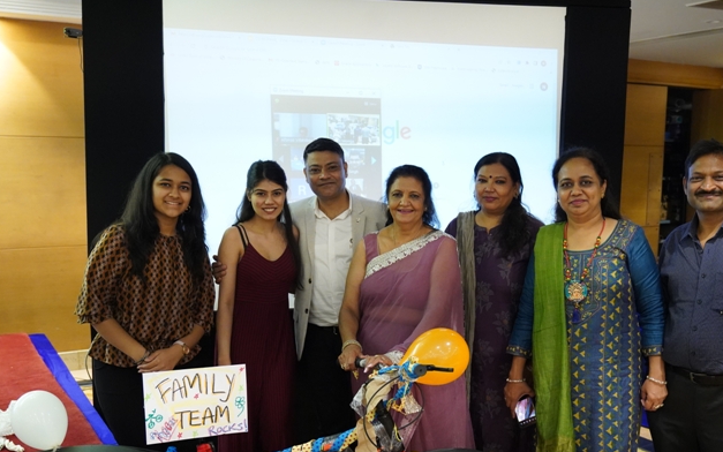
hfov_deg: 50.3
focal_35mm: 39
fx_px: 769
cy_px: 295
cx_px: 405
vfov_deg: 32.5
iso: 6400
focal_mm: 30
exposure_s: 1/160
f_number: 3.5
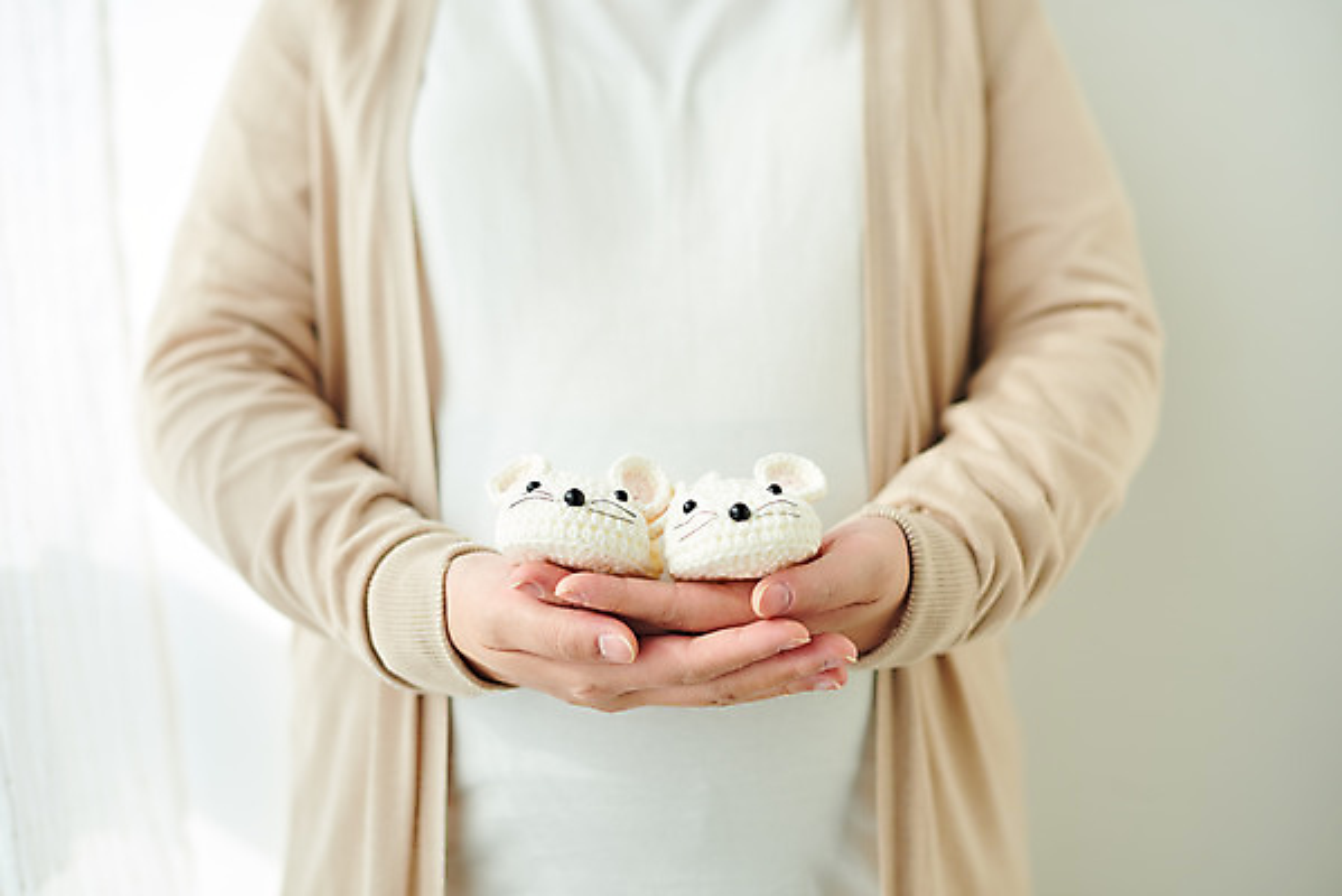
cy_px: 448
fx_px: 1865
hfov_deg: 39.6
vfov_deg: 27.0
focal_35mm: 50
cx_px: 671
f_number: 2.8
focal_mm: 50
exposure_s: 1/320
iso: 250
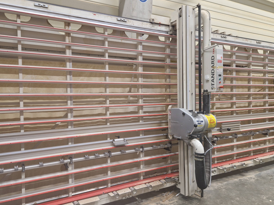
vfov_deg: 48.2
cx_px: 129
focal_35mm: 29
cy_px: 103
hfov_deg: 61.6
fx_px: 230
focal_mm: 5.4
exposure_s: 1/107
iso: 50
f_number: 1.8
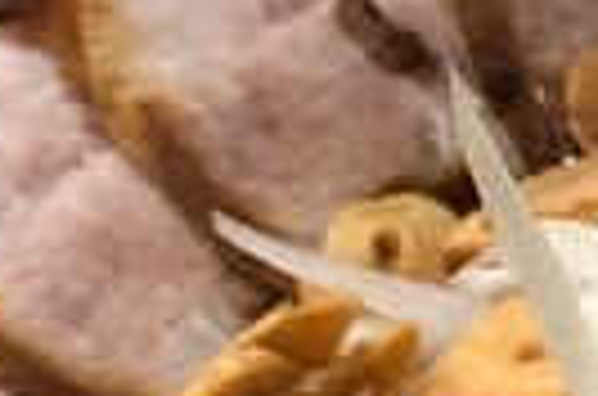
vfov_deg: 5.7
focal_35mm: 225
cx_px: 1443
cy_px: 1112
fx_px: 3729
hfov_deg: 8.4
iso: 50
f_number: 1.8
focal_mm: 4
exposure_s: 1/17
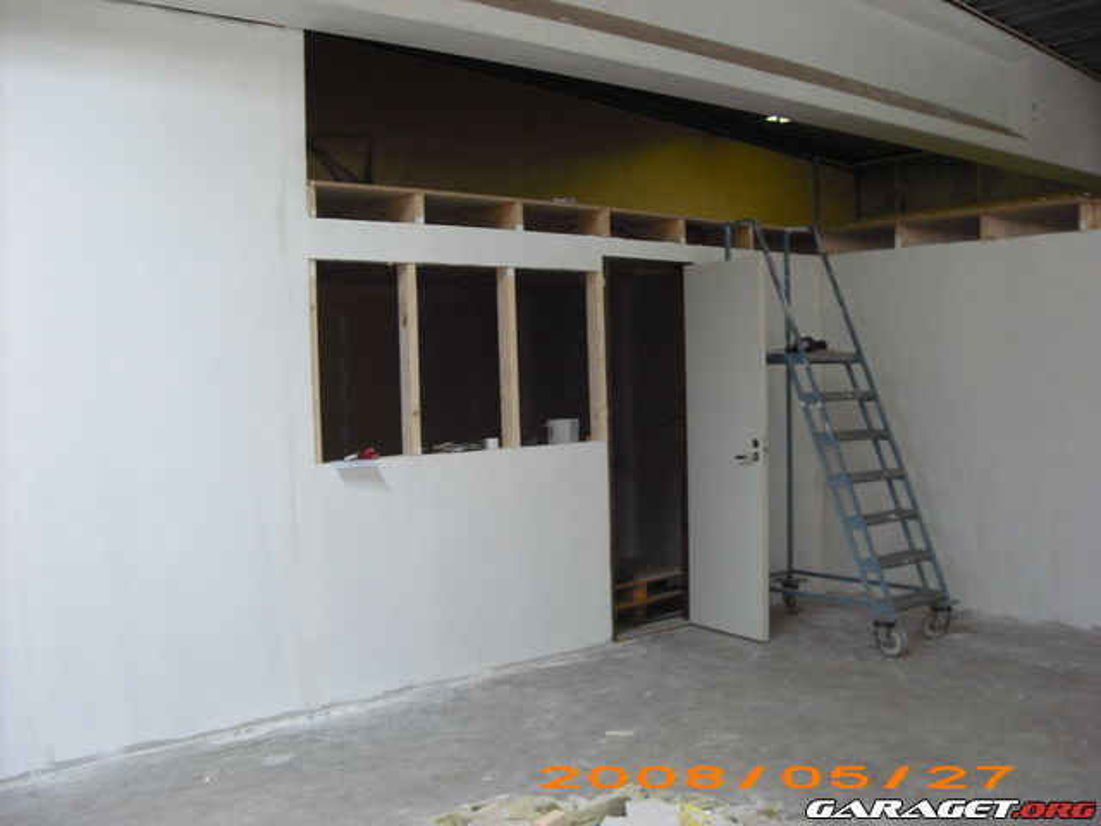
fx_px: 1177
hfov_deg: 50.1
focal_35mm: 37
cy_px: 413
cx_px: 550
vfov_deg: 38.7
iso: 200
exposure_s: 1/60
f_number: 2.7
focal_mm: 6.2
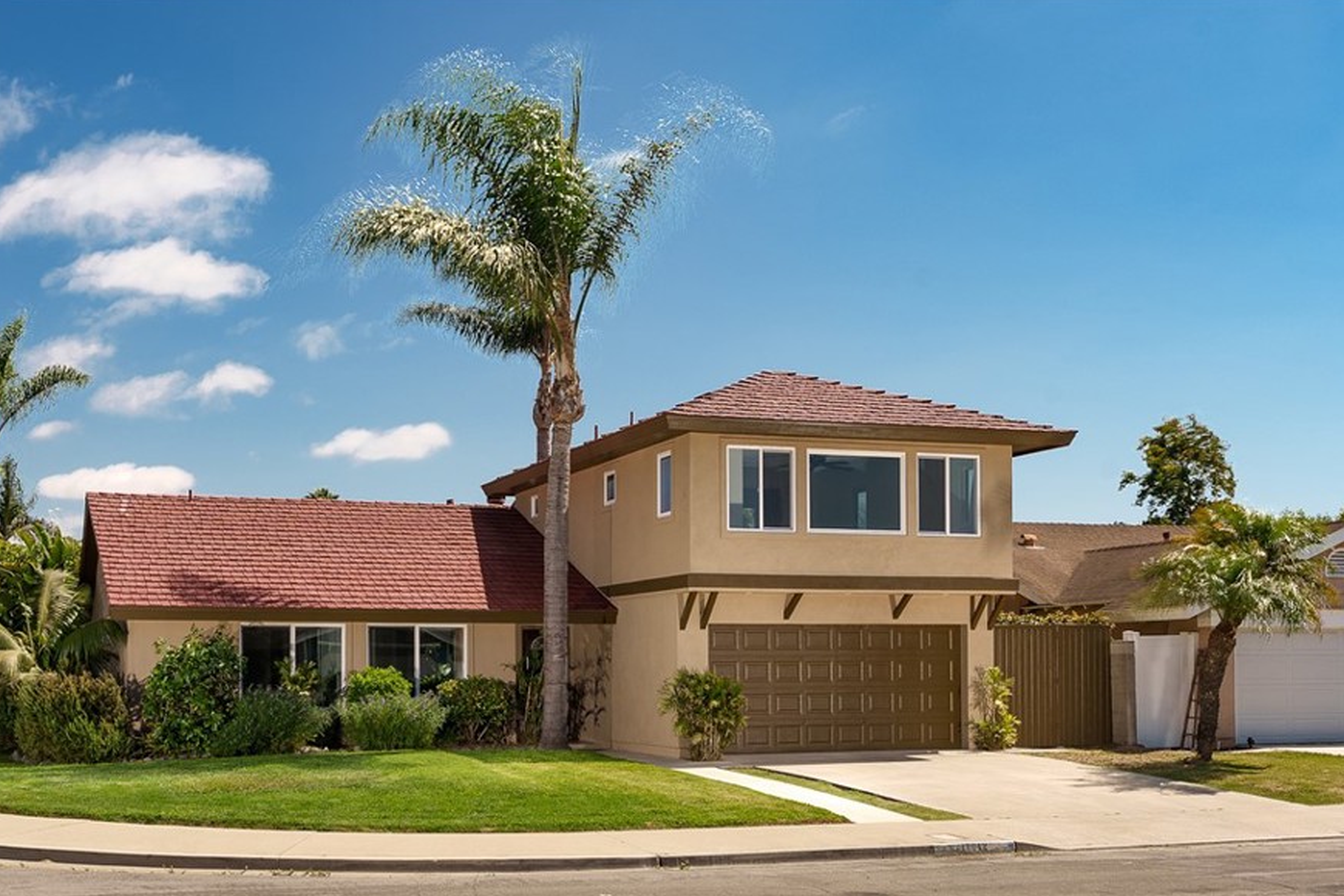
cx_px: 629
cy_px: 521
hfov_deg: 48.4
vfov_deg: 33.3
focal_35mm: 40
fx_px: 1493
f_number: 11
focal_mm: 23
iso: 125
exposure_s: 1/200
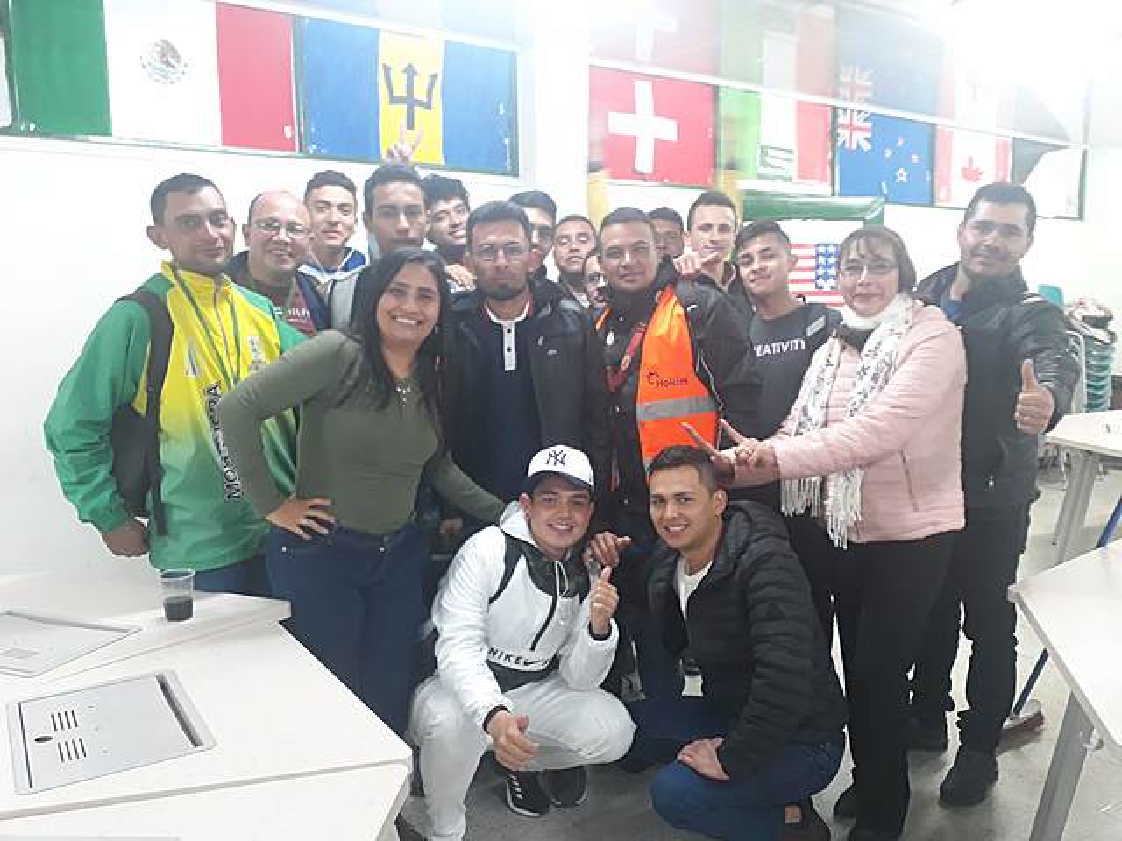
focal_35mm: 27
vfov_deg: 51.4
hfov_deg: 65.3
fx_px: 875
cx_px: 561
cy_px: 420
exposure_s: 1/15
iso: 160
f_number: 1.9
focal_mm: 3.6
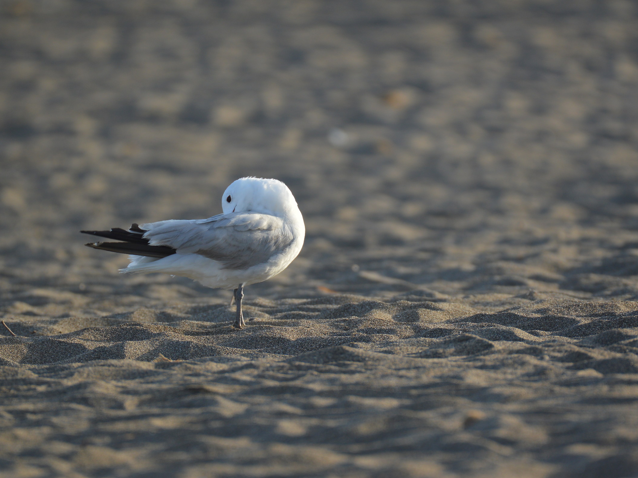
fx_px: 15022
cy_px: 239
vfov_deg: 1.8
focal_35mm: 815
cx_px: 329
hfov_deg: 2.4
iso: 220
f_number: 5.6
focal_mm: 500
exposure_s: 1/500
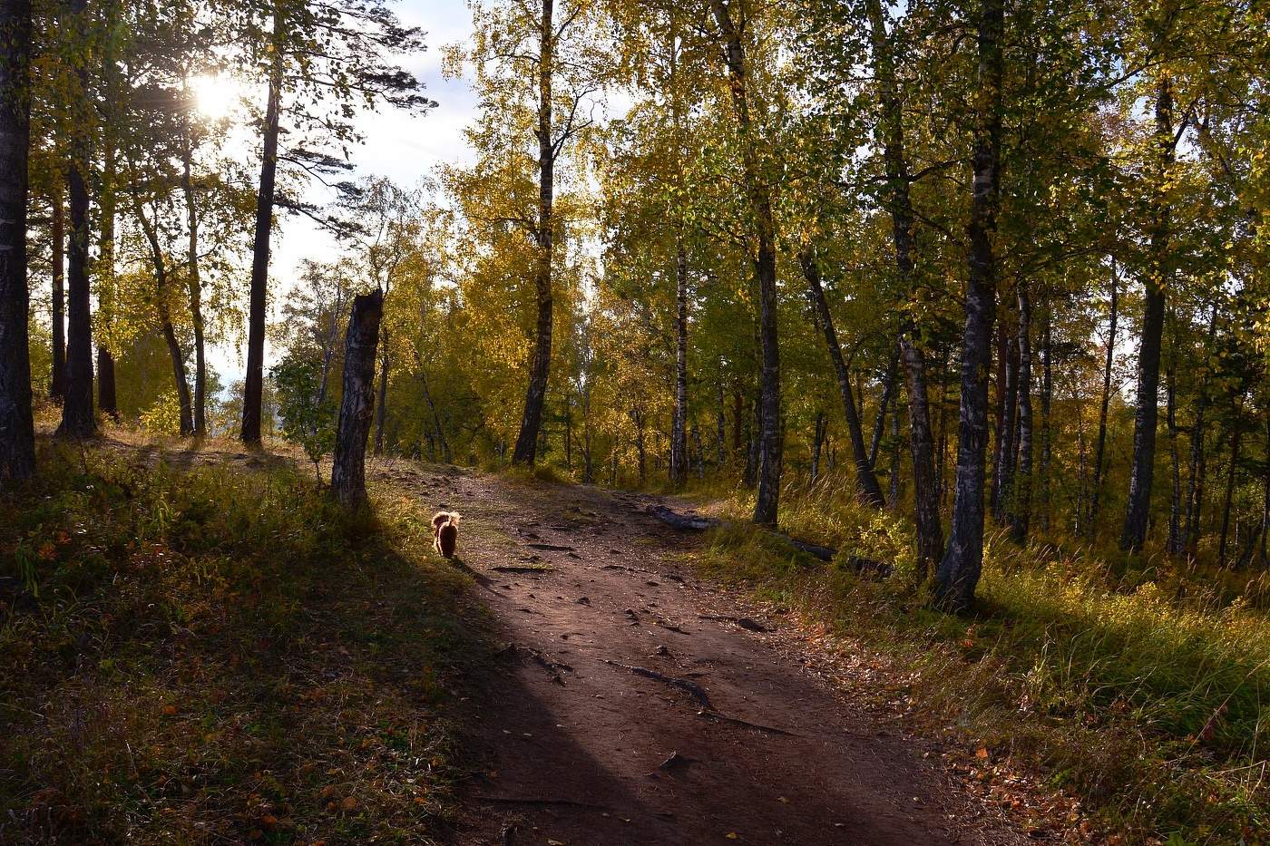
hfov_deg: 73.8
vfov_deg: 53.1
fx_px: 847
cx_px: 635
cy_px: 423
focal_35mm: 24
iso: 200
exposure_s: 1/320
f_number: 10
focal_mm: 24
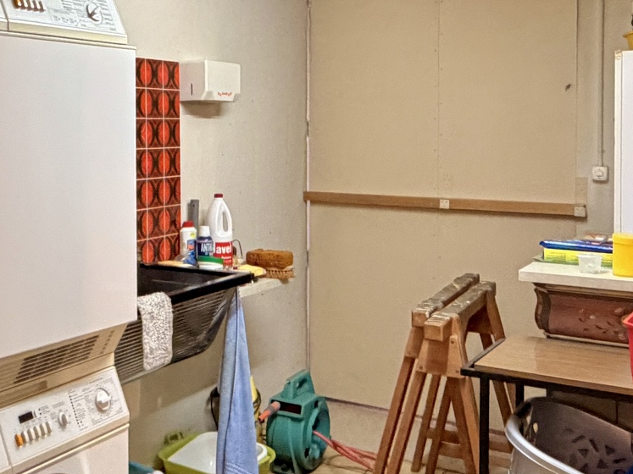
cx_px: 161
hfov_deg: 38.7
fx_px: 878
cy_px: 142
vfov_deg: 29.9
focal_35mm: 48
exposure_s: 1/50
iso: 500
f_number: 2.2
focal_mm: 2.22
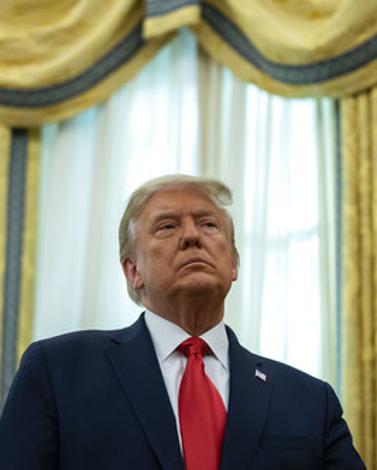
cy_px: 236
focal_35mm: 124
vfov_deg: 15.5
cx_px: 185
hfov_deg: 12.5
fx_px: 1727
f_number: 2.8
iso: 2000
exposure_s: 1/400
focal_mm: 86
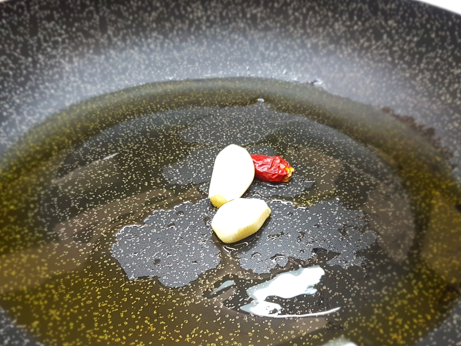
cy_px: 222
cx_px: 217
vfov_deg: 39.3
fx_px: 479
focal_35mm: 36
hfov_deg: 51.3
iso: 200
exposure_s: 1/25
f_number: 1.7
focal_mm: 4.2
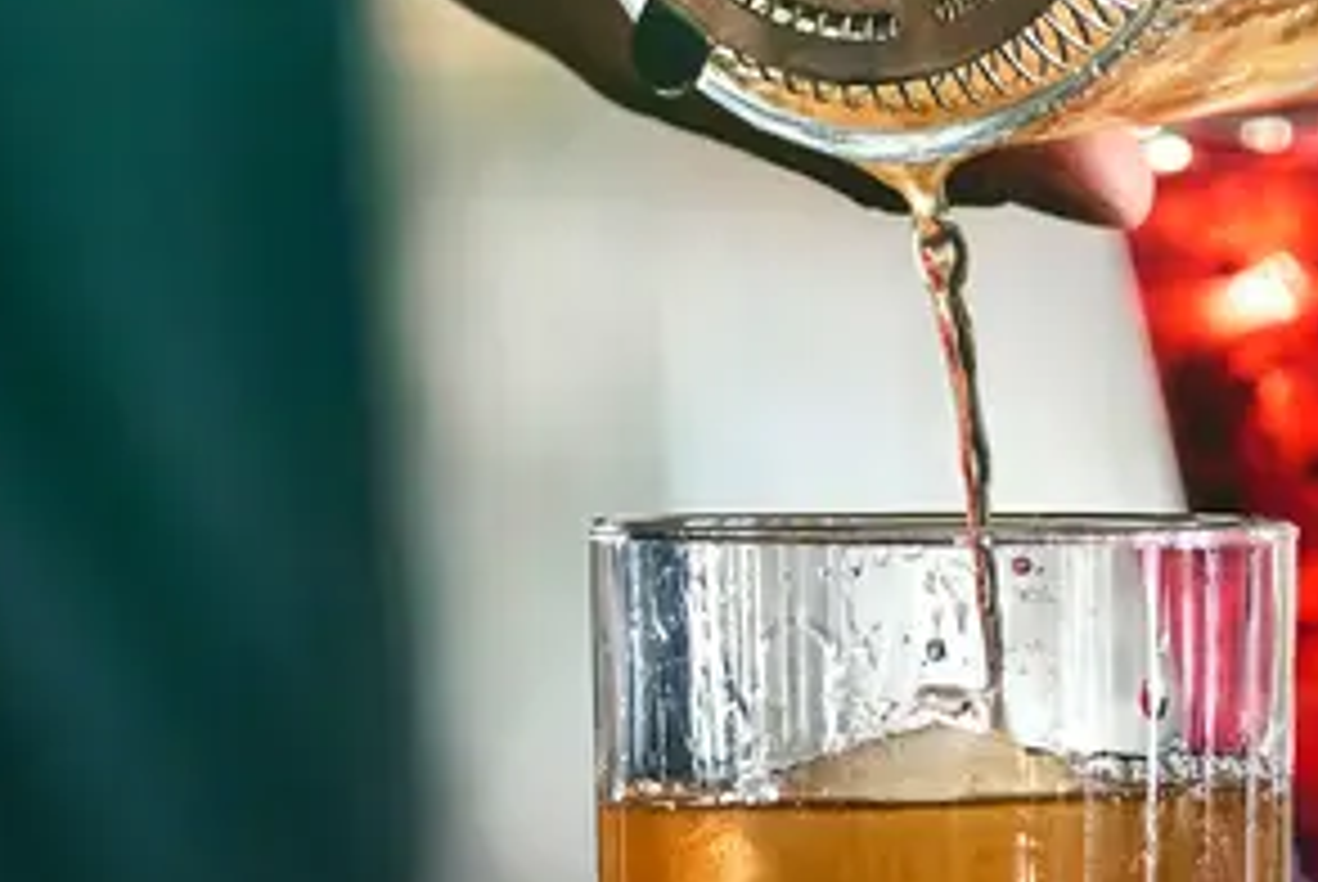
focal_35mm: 585
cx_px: 814
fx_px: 21438
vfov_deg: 2.4
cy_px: -351
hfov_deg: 3.5
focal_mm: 143
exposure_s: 1/160
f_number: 3.5
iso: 1250
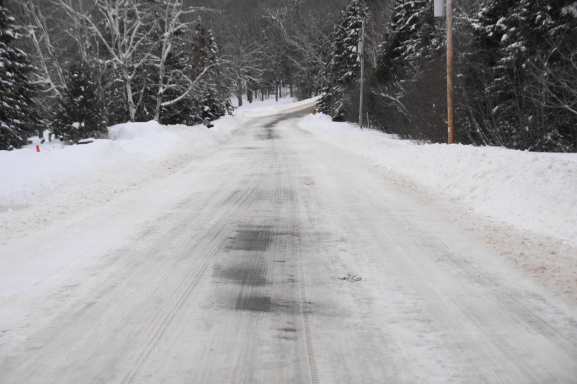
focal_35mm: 75
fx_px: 1202
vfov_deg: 18.2
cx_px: 288
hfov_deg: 27.0
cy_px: 192
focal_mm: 50
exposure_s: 1/100
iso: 100
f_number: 5
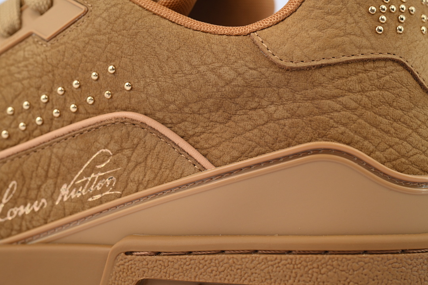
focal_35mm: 83
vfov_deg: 16.5
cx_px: 214
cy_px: 142
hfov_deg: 24.5
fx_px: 987
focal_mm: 83
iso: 400
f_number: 10
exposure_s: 1/100
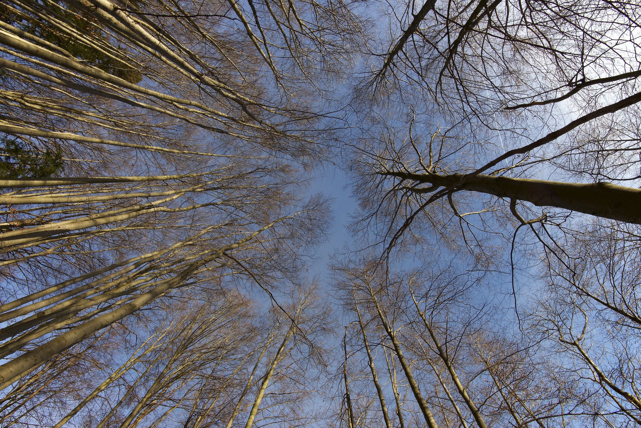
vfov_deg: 73.8
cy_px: 214
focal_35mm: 16
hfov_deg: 96.7
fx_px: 285
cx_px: 320
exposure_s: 1/50
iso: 160
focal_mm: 16
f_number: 20
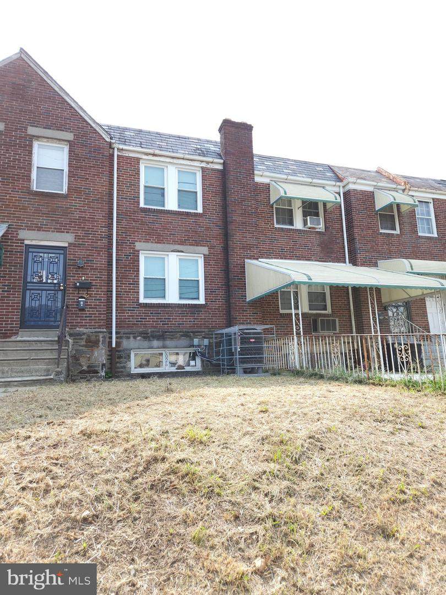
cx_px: 223
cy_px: 298
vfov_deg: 73.9
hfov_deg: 58.9
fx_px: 395
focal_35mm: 23
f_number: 1.8
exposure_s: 1/606
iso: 40
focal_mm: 5.4
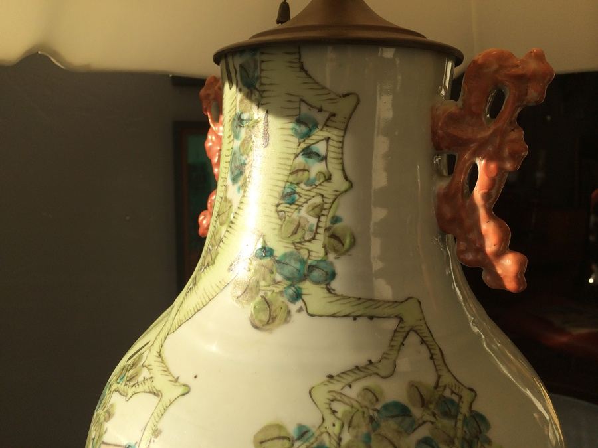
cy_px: 224
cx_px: 299
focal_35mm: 30
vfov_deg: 46.8
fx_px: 518
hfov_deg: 60.0
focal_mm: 4.12
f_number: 2.2
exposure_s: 1/1953
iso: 32
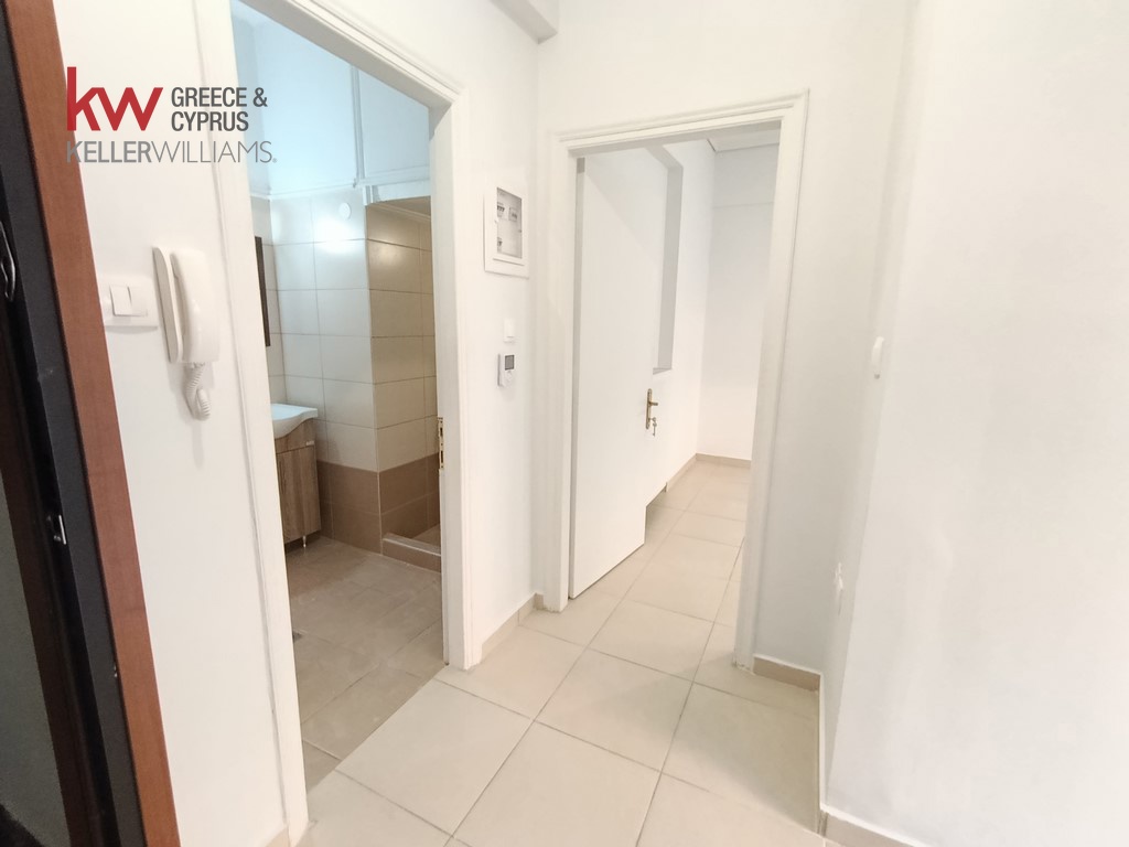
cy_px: 424
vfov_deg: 81.7
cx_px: 564
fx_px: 489
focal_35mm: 15
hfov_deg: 98.2
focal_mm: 1.65
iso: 530
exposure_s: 1/33.3
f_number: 2.2
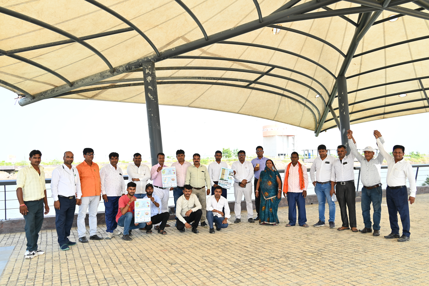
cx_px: 214
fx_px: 352
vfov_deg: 44.3
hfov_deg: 62.8
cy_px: 143
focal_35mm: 30
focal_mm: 29.5
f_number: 6.3
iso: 125
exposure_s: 1/125
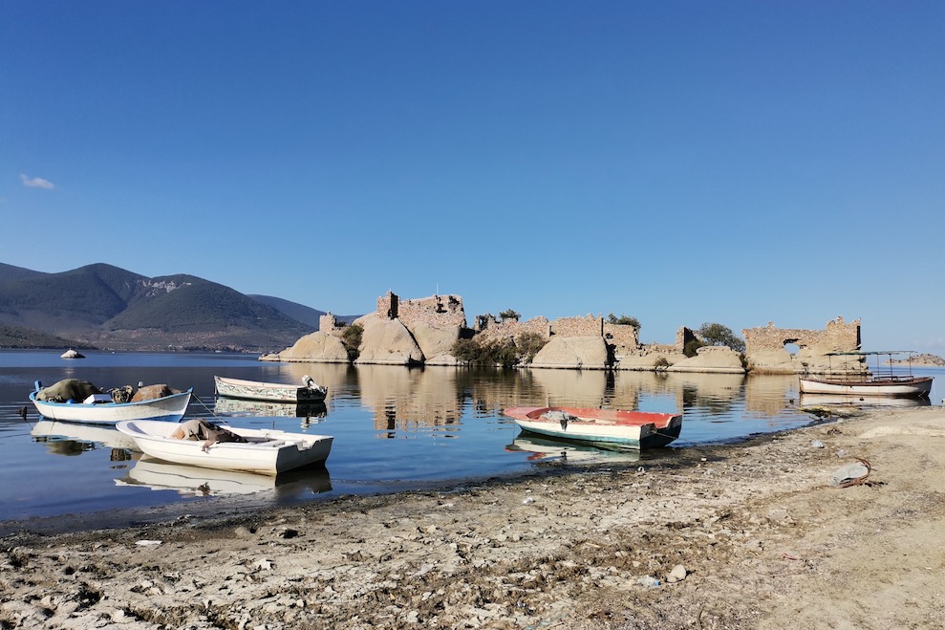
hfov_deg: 65.5
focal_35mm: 28
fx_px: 735
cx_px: 482
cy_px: 330
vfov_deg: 46.4
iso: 50
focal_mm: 4.75
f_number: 1.8
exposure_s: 1/3145
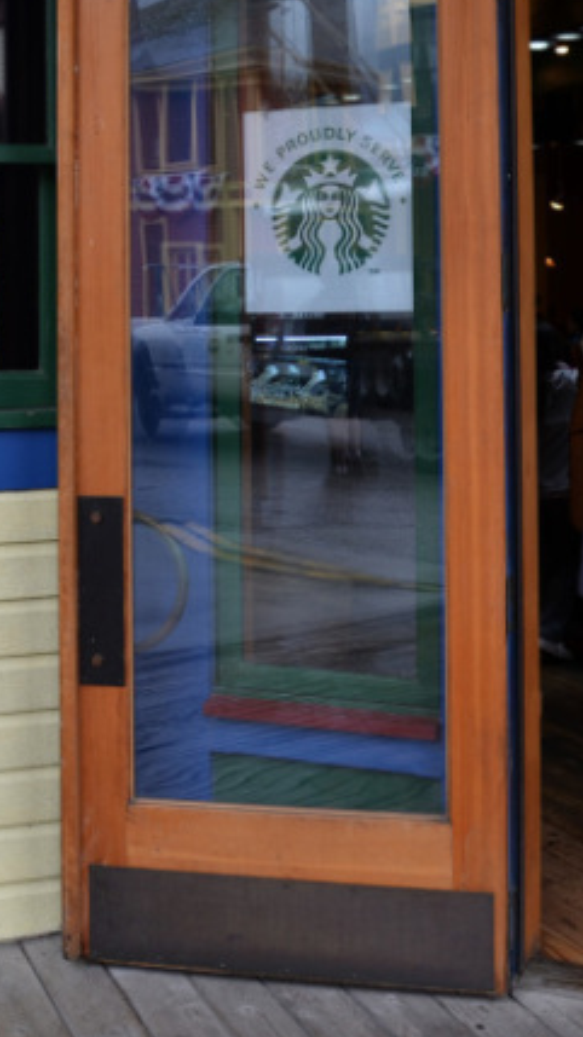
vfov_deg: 34.9
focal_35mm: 58
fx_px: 1593
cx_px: 223
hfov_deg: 20.7
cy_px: 199
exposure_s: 1/160
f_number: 6.3
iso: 200
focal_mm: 21
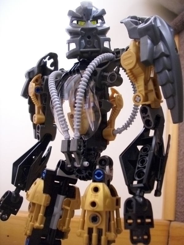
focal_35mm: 31
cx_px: 92
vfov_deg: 58.4
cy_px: 122
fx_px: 220
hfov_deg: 45.4
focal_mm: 6.2
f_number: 2.8
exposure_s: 1/5
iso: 400
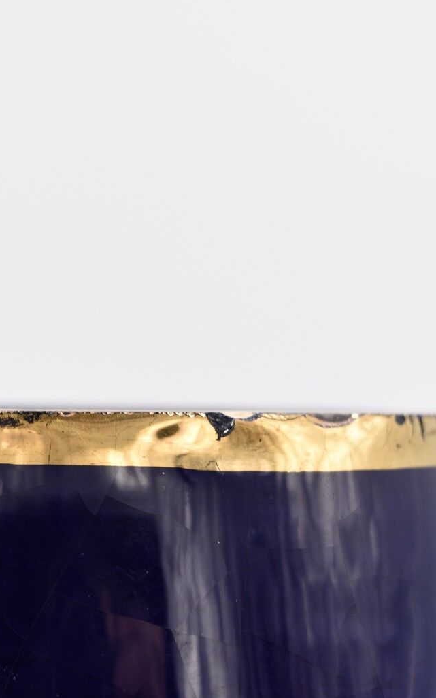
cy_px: 352
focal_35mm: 94
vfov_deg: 22.1
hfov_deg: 13.9
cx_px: 114
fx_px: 1786
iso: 320
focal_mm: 35
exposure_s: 1/160
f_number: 5.6
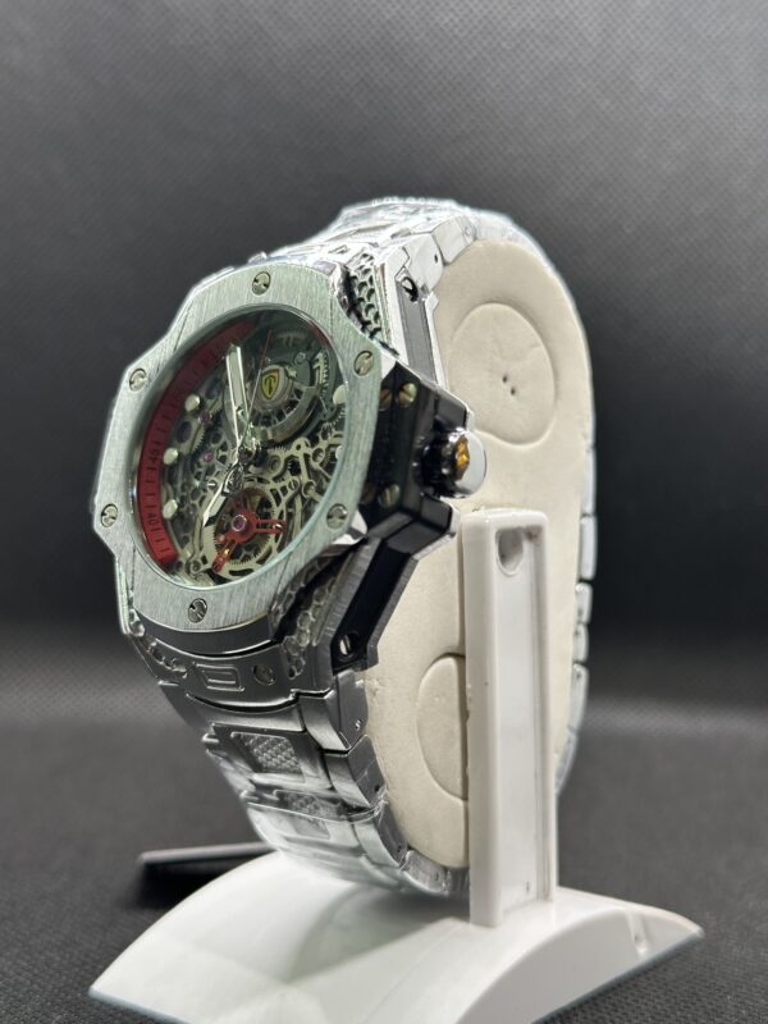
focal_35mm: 48
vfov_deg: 39.7
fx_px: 1420
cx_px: 384
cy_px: 512
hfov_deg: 30.3
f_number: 1.78
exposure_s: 1/100
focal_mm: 6.86
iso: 100
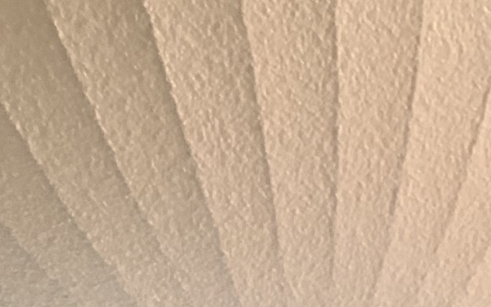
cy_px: -220
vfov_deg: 12.6
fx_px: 1284
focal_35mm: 96
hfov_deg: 20.6
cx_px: -50
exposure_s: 1/30
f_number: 1.8
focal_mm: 4.25
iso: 500
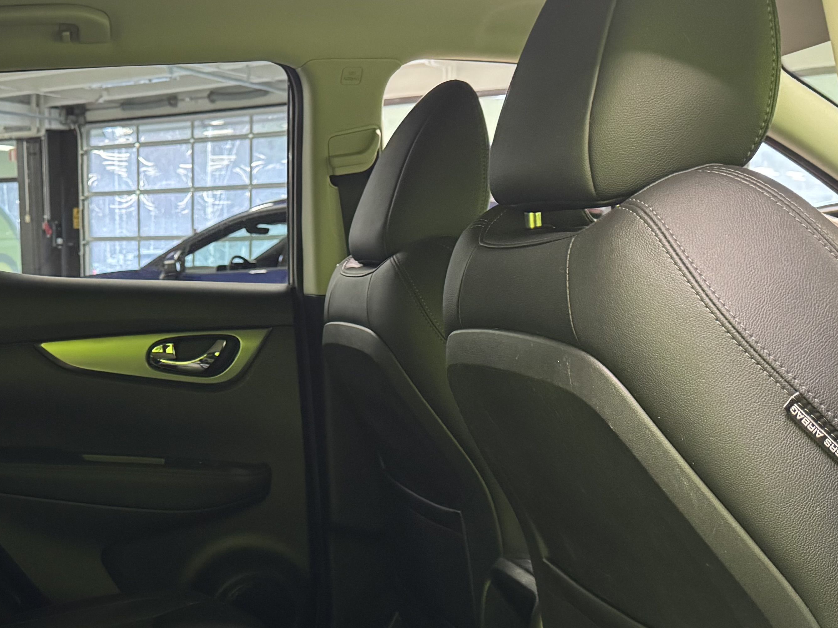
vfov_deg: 28.0
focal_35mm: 51
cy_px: 493
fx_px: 1235
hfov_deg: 35.9
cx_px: 138
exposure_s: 1/33
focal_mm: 6.76
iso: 640
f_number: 1.78
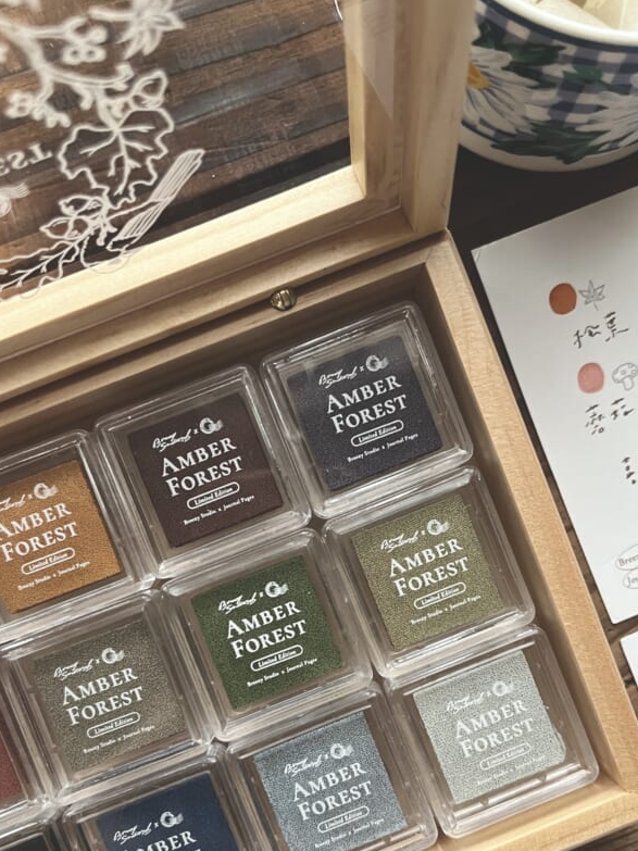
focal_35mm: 34
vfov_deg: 53.1
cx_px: 307
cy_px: 554
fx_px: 836
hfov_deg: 41.8
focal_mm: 5.1
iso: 500
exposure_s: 1/60
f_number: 1.6
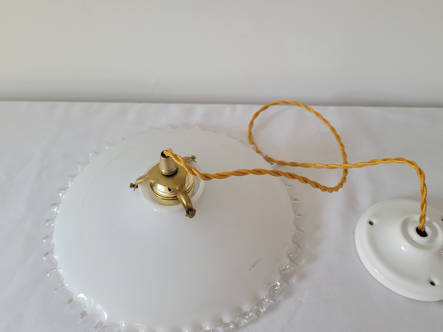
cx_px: 246
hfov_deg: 61.5
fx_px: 371
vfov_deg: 48.2
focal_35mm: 29
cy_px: 182
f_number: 1.8
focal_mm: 5.4
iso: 200
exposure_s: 1/100
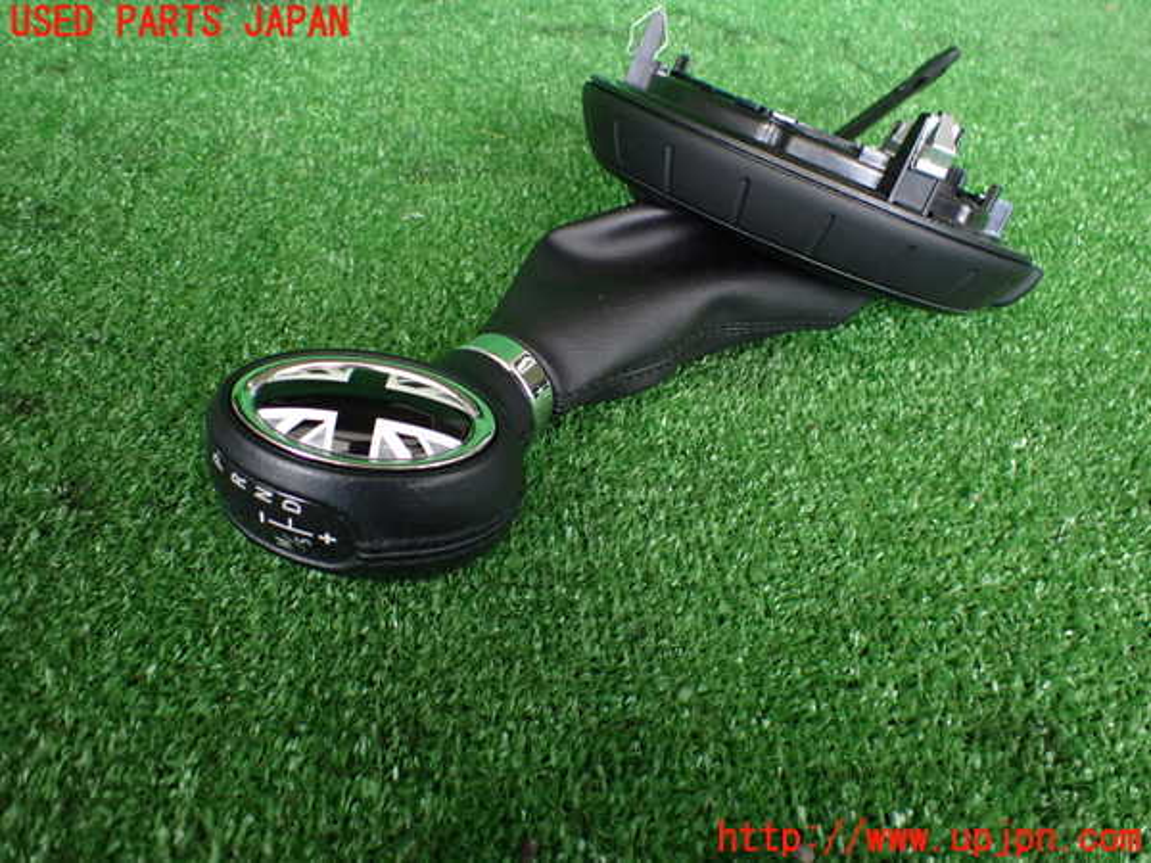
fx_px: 998
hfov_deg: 60.0
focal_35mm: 30
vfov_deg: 46.8
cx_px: 576
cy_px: 432
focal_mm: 5.4
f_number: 2.3
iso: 400
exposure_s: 1/125
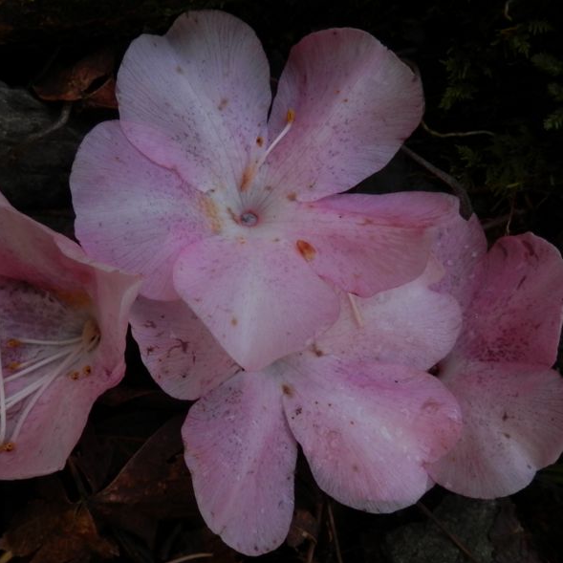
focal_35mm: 30
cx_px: 227
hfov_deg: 53.7
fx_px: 552
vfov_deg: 54.0
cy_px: 286
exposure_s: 1/160
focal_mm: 4.5
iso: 80
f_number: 3
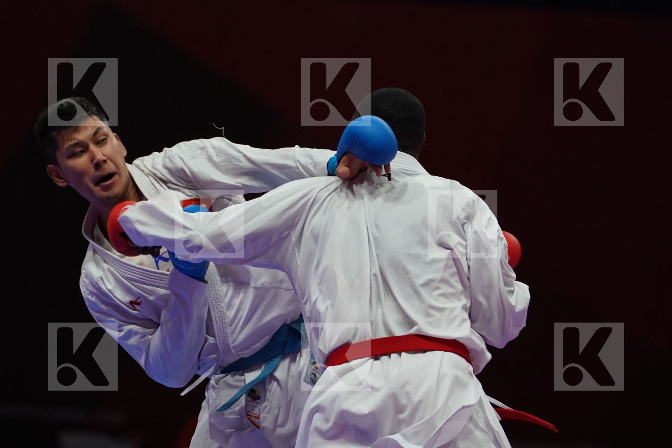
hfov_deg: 6.2
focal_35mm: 334
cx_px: 336
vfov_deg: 4.1
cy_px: 224
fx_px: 6234
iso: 2000
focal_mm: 223
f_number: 4
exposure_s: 1/1000
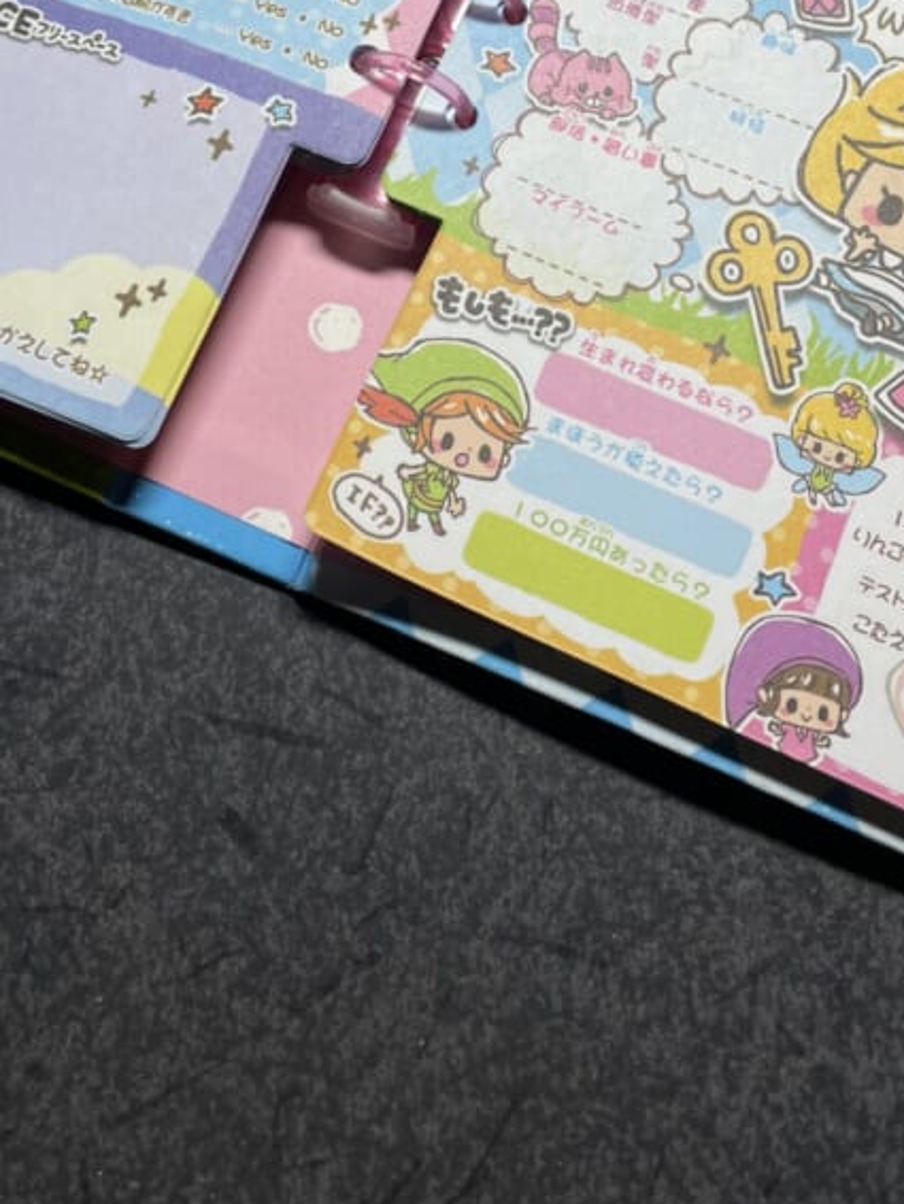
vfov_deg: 38.3
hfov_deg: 30.9
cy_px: 174
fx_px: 1635
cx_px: 476
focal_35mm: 47
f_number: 1.6
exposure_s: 1/120
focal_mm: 4.2
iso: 40
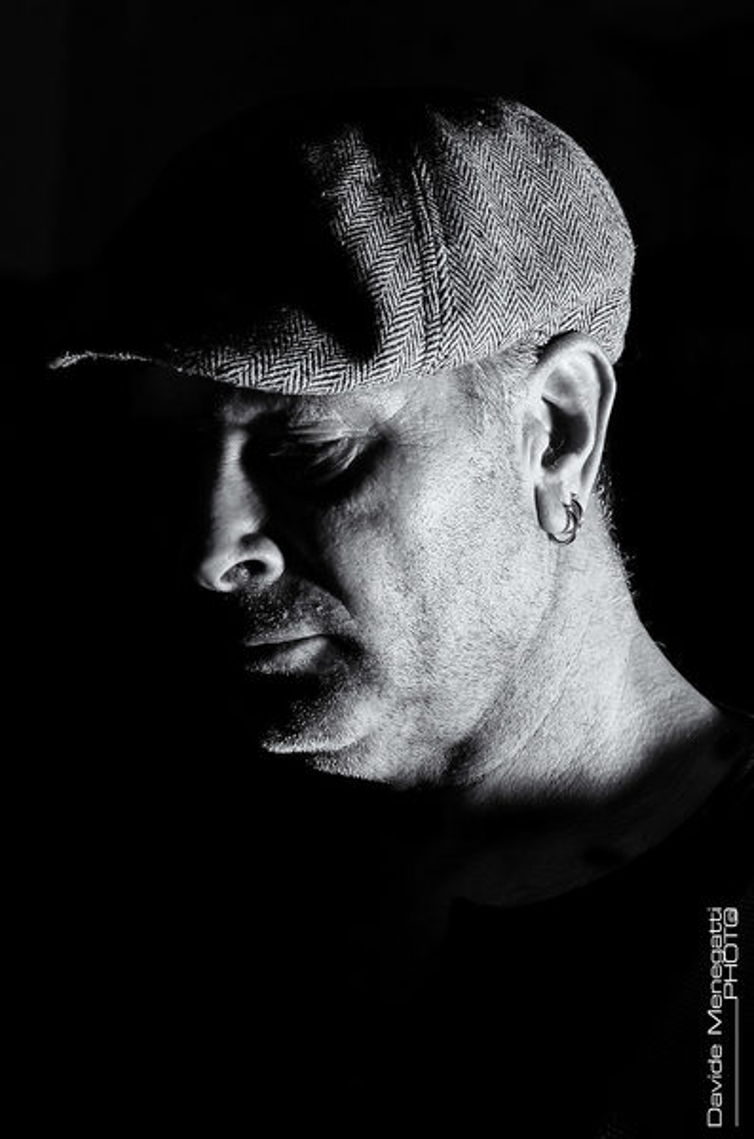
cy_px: 570
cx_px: 377
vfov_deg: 27.1
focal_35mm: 75
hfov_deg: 18.1
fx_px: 2368
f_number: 5
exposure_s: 1/80
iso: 800
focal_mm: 50
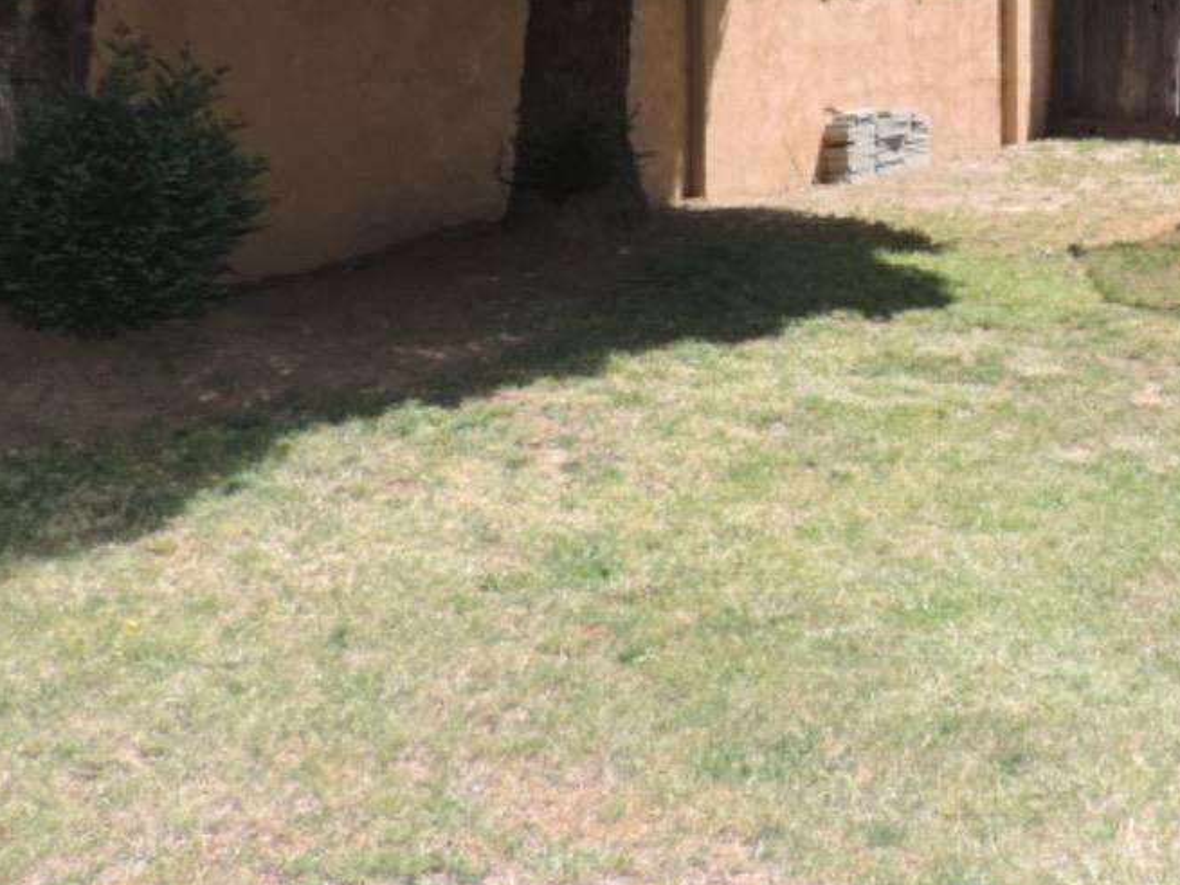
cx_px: 987
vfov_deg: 25.3
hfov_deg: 33.6
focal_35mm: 55
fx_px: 1875
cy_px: 15
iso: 220
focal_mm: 4.3
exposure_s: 1/1250
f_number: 3
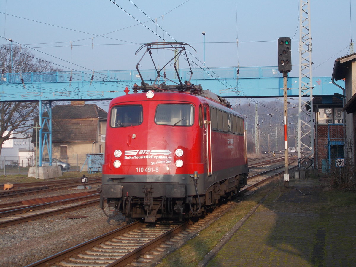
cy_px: 134
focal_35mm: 76
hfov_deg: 25.7
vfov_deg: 19.4
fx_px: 782
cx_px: 178
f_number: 5.8
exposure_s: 1/200
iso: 80
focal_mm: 13.5
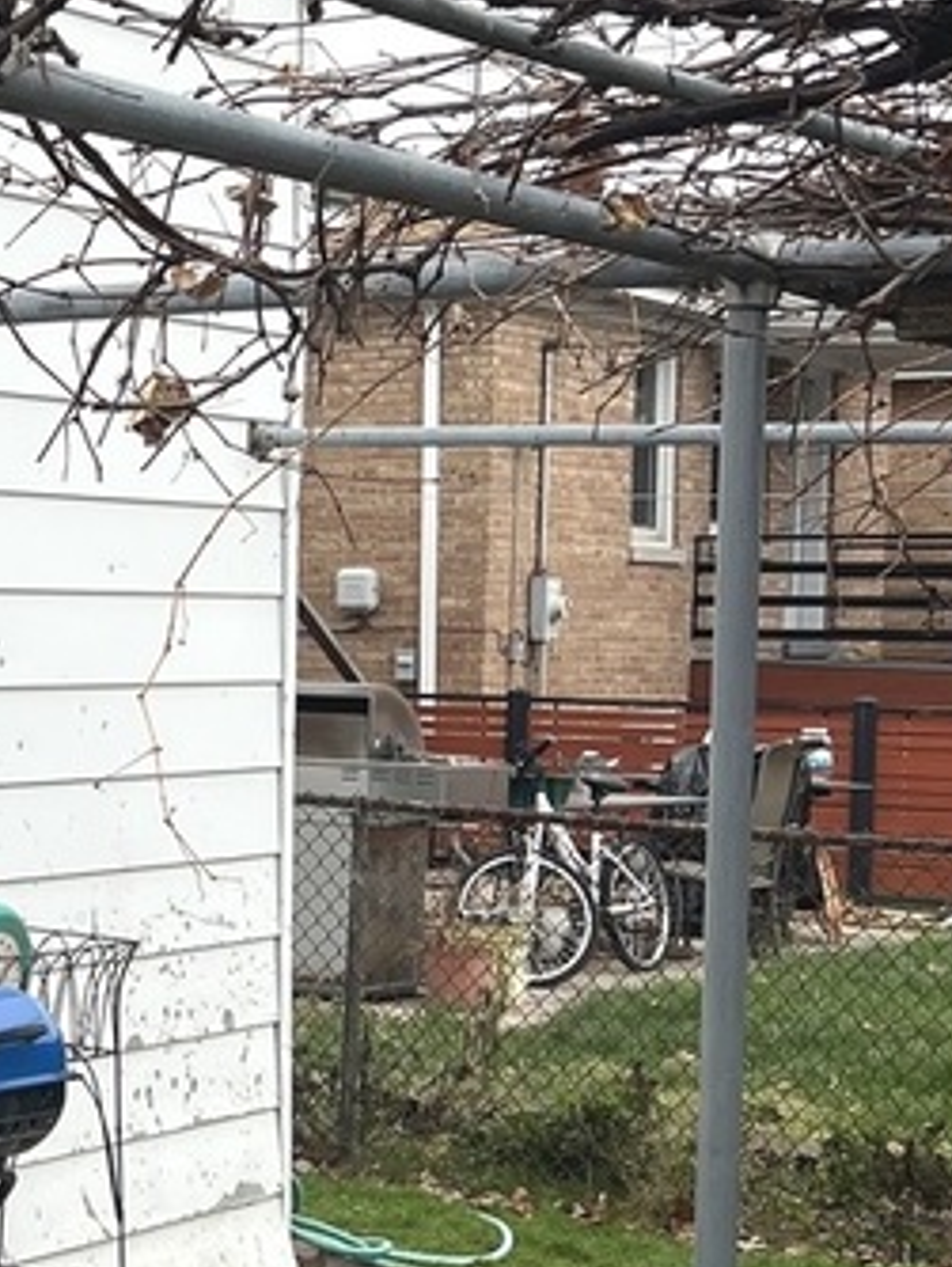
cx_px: -489
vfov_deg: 23.3
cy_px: 713
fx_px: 3076
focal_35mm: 84
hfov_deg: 16.1
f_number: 1.5
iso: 50
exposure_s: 1/1058
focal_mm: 5.7
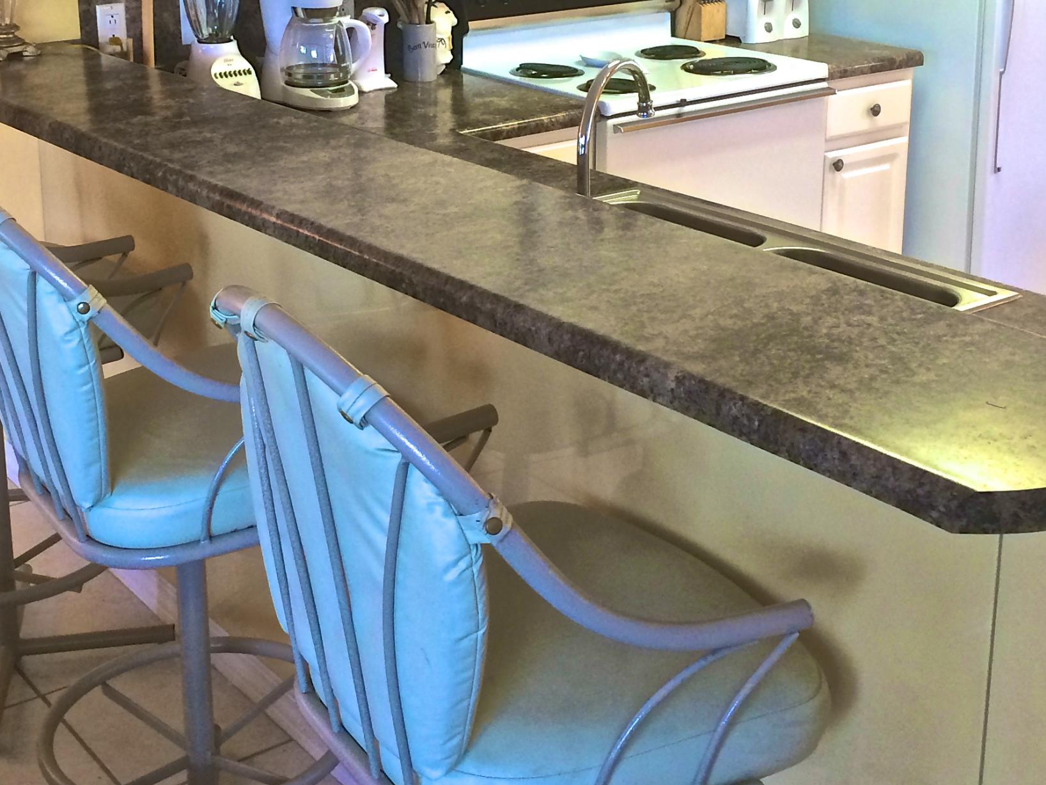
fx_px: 1662
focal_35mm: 55
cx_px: 473
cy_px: 187
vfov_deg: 26.2
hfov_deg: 34.9
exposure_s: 1/40
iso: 40
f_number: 2.2
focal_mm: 4.12
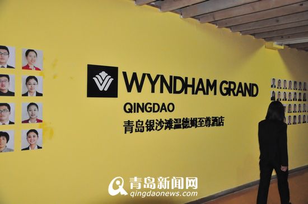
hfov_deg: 53.2
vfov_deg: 36.8
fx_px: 308
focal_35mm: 36
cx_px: 154
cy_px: 102
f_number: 3.8
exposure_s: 1/100
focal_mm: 24
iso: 3200
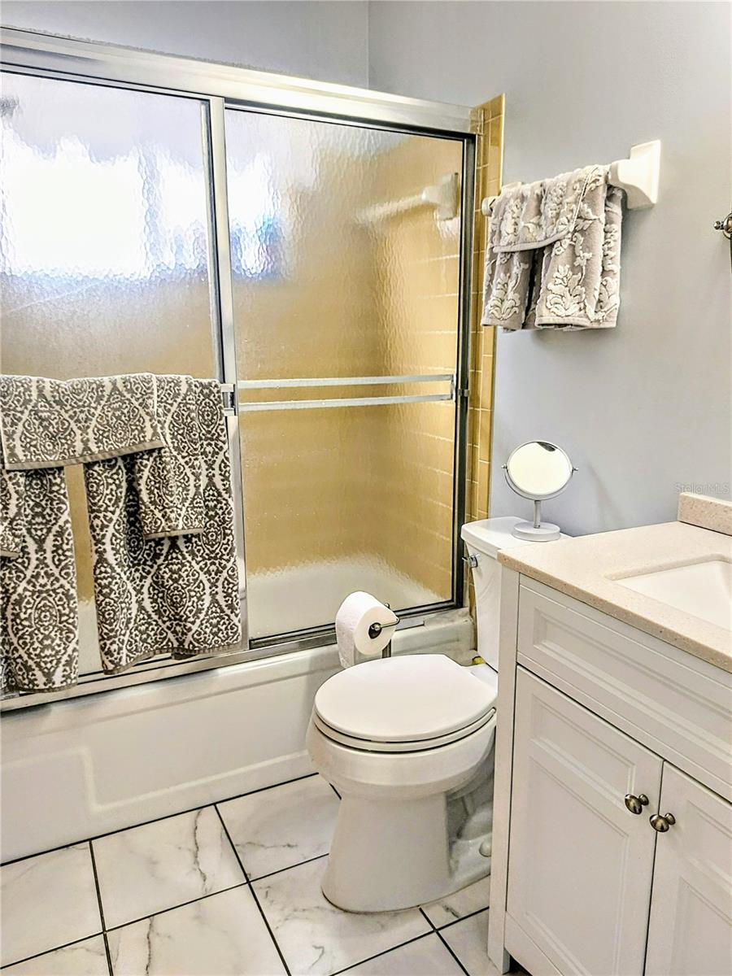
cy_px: 488
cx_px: 366
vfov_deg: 71.6
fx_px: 677
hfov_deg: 56.8
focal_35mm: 24
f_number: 1.8
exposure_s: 1/50
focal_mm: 5.23
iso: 64
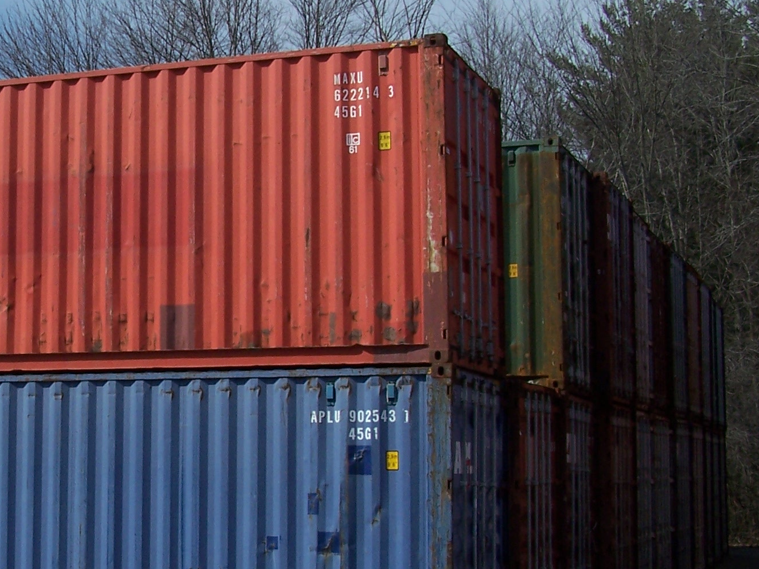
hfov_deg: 25.7
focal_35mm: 74
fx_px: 1622
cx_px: 110
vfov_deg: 19.9
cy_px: 316
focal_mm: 6.3
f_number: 5.6
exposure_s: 1/750
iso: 80
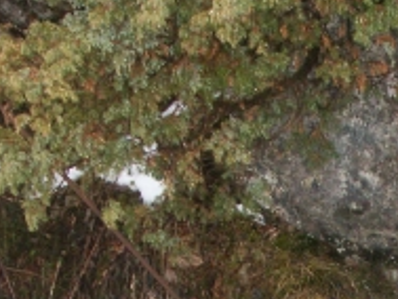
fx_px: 1438
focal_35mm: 125
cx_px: 467
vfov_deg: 11.4
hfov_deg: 15.2
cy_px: 444
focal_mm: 7.7
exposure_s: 1/60
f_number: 3.5
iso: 160
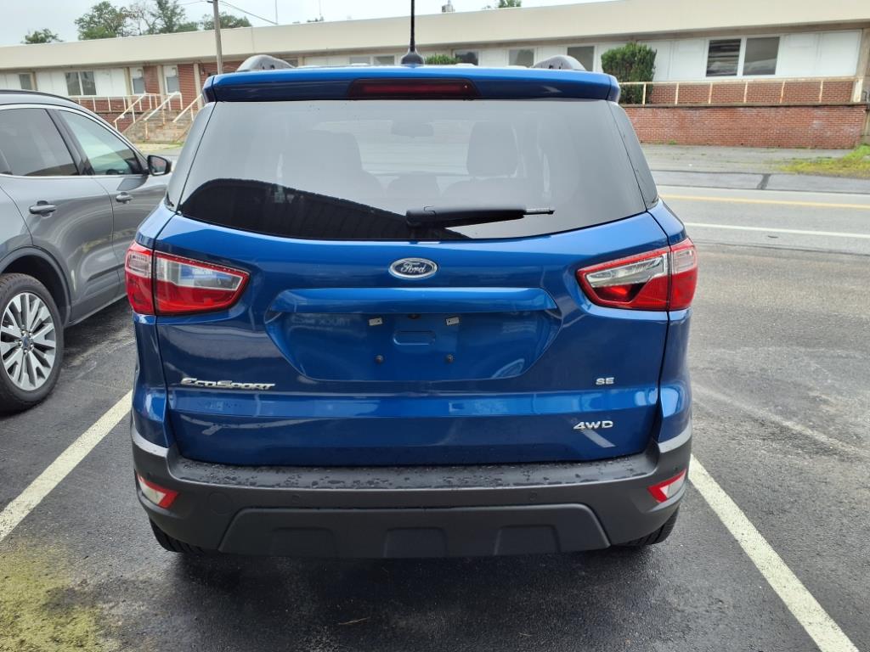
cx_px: 435
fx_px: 679
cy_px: 326
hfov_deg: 65.3
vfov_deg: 51.4
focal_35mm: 27
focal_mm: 3.58
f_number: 1.9
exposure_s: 1/435
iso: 40
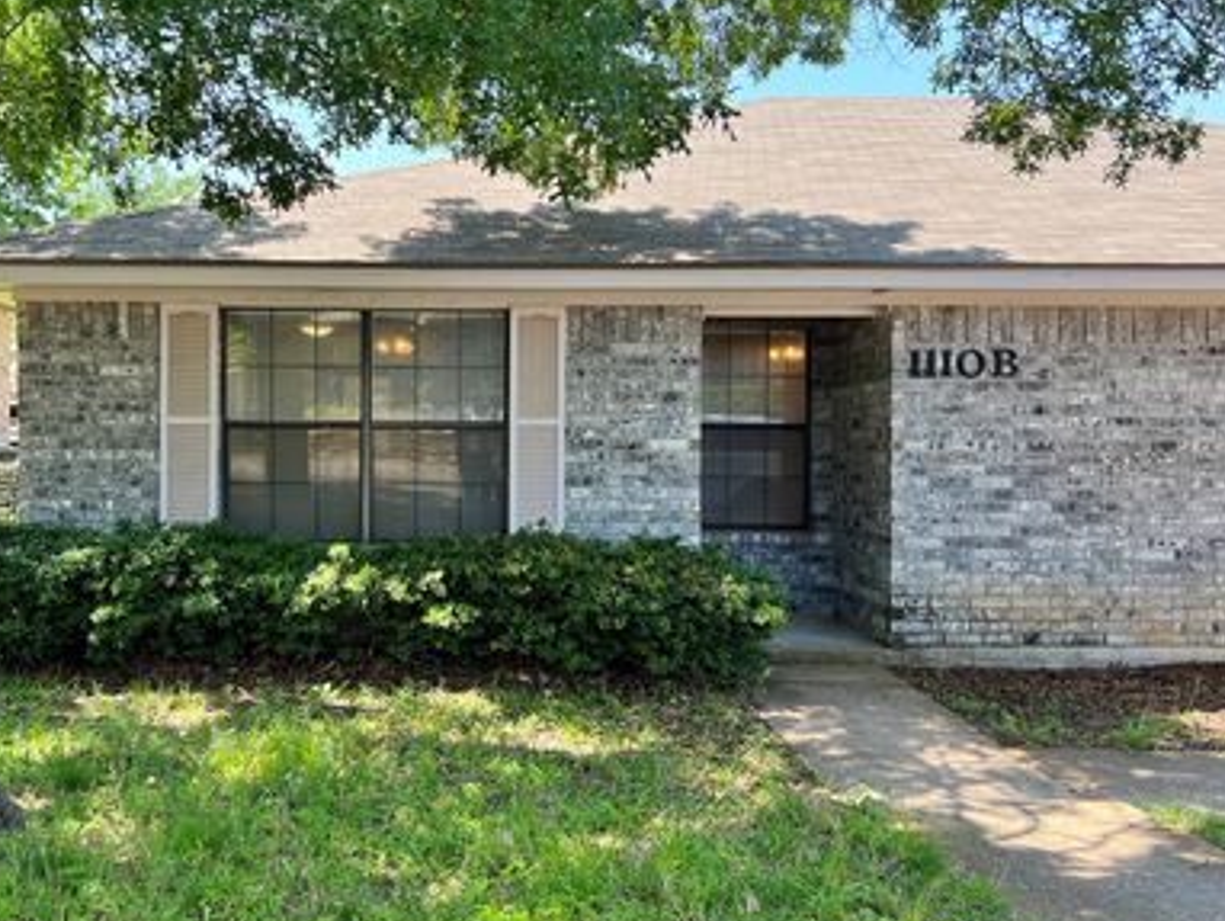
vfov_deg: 41.8
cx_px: 494
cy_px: 435
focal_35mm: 34
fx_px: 1204
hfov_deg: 53.6
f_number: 1.5
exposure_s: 1/521
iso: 50
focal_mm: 5.7
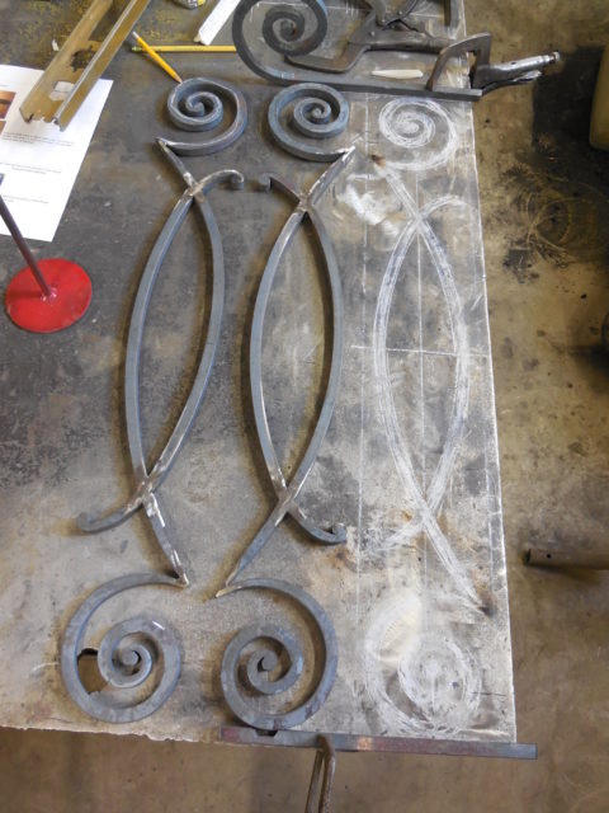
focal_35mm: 30
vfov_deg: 60.0
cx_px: 304
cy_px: 406
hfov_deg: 46.8
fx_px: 704
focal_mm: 5.3
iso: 400
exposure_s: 1/20
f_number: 3.2
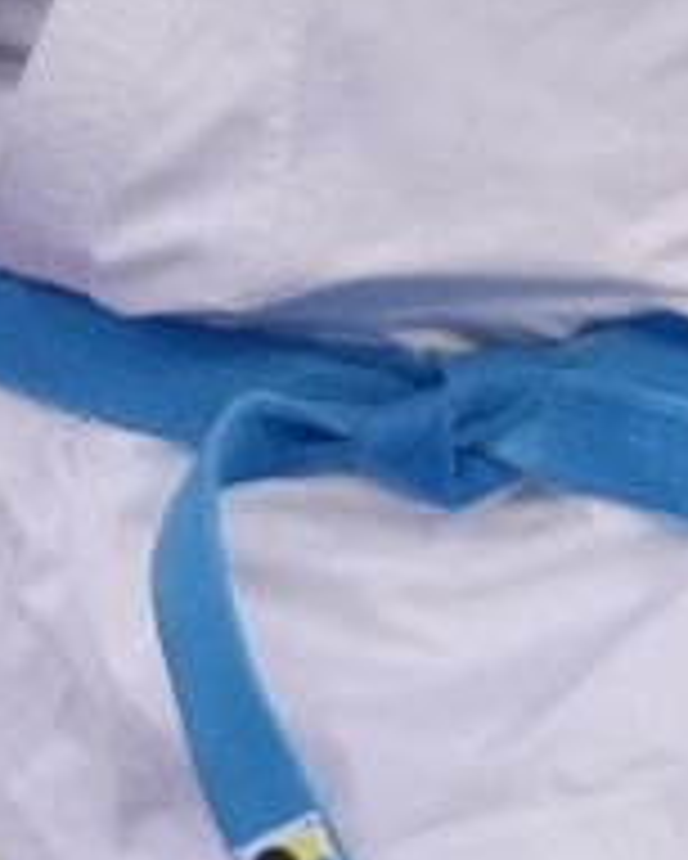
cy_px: 477
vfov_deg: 0.8
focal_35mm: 2288
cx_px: 324
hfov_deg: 0.7
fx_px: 58189
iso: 2000
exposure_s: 1/1000
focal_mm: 173
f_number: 2.8
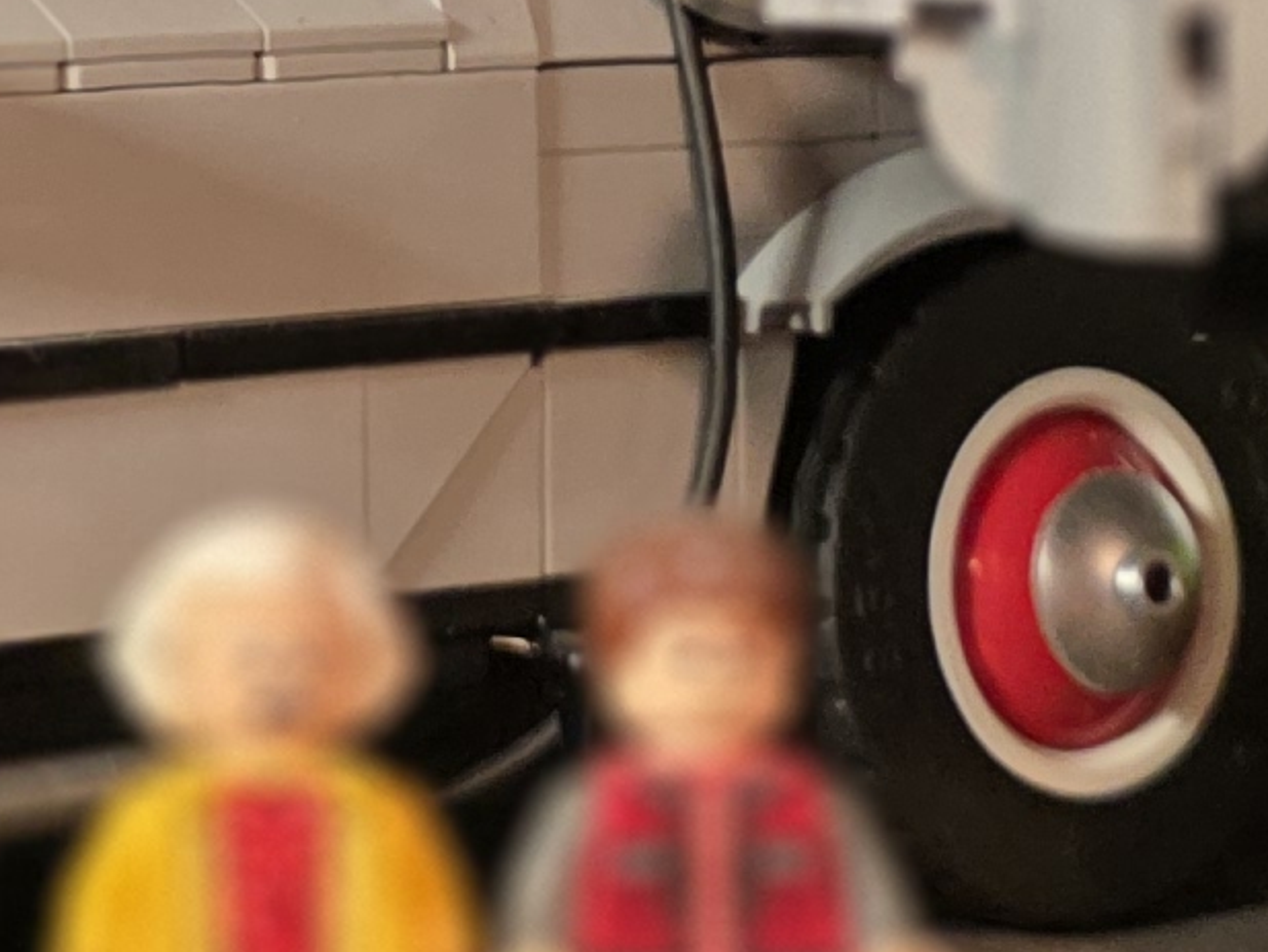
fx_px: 5459
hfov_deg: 13.2
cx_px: 296
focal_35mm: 149
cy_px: -666
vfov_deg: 9.5
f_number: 1.7
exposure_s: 1/120
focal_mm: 6.3
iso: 800
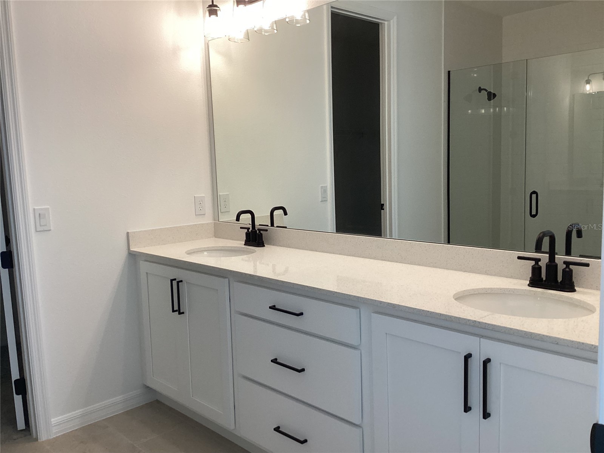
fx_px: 541
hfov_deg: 58.4
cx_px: 302
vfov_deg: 45.4
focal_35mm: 31
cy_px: 226
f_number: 2.4
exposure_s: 1/120
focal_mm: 3.3
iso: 64
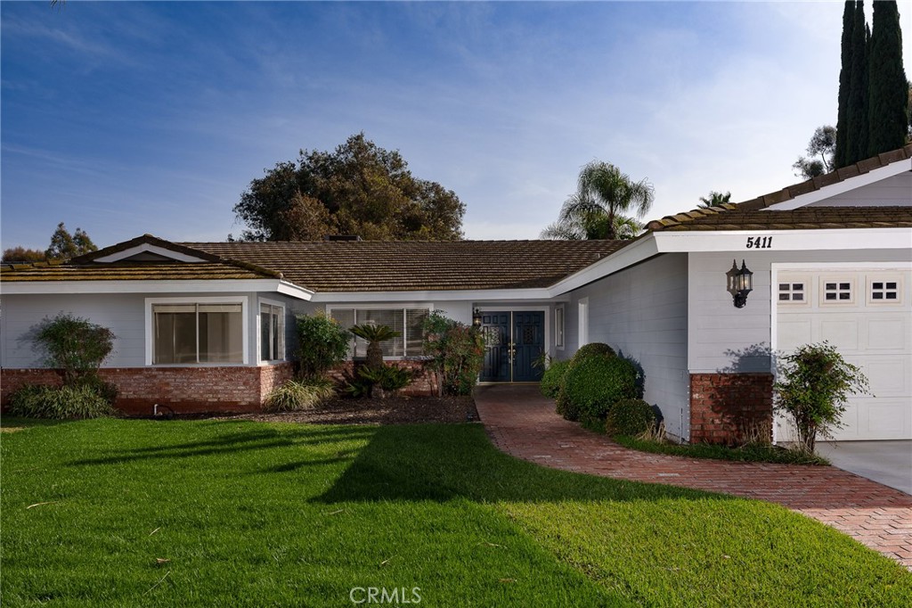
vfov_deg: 50.0
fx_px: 651
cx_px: 456
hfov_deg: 70.0
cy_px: 304
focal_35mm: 26
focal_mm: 25.7
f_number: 11
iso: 100
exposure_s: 1/200
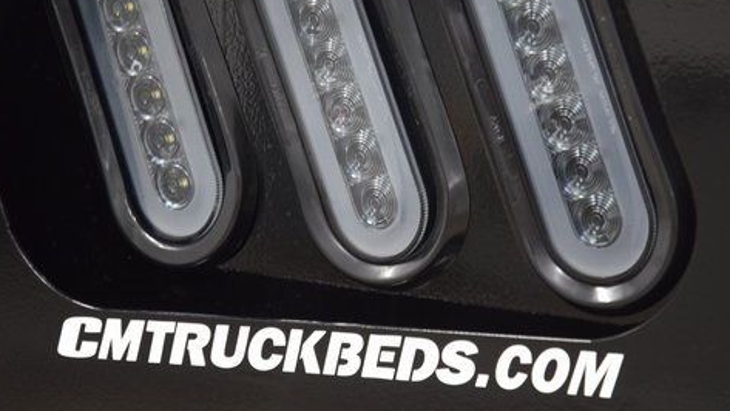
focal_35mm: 149
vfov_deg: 8.1
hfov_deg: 14.4
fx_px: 2884
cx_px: 380
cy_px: 135
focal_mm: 70
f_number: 4.5
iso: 1600
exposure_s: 1/20
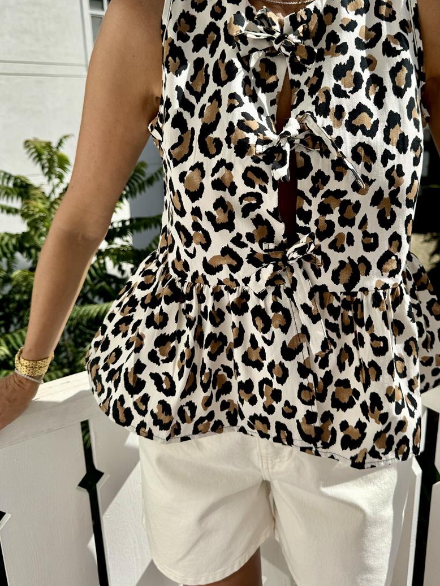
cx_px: 263
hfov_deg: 46.6
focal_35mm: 30
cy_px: 245
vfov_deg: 59.6
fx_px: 508
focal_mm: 6.76
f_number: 1.78
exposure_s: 1/4310
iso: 80
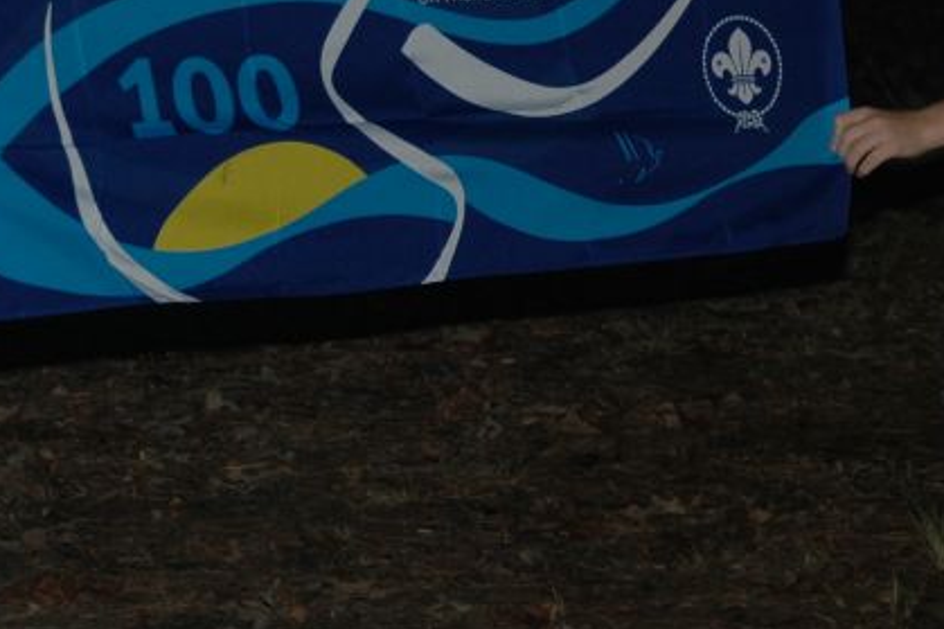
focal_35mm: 205
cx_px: 385
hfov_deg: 10.0
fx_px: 5373
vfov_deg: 6.7
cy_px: 0
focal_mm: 56
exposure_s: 1/60
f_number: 5
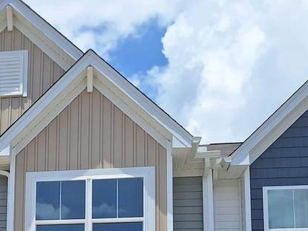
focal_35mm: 71
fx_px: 632
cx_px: -18
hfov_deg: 25.7
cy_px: 306
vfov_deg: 19.1
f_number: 1.8
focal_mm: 5.54
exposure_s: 1/5952
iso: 40
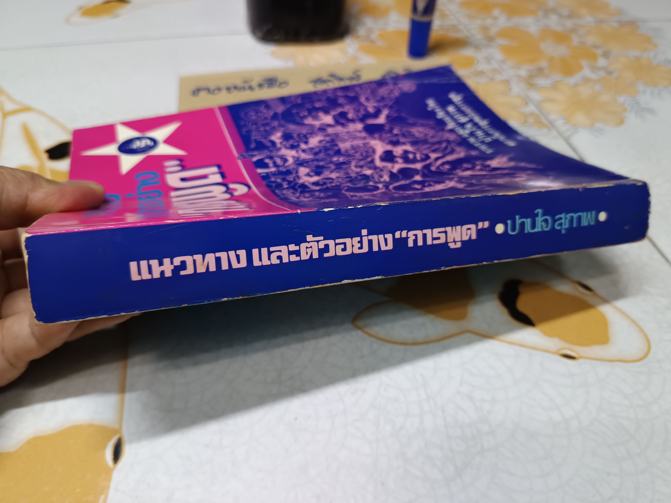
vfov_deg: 54.9
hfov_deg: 69.4
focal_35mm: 25
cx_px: 342
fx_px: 485
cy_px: 242
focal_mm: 5.31
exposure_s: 1/25
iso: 1089
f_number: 1.7
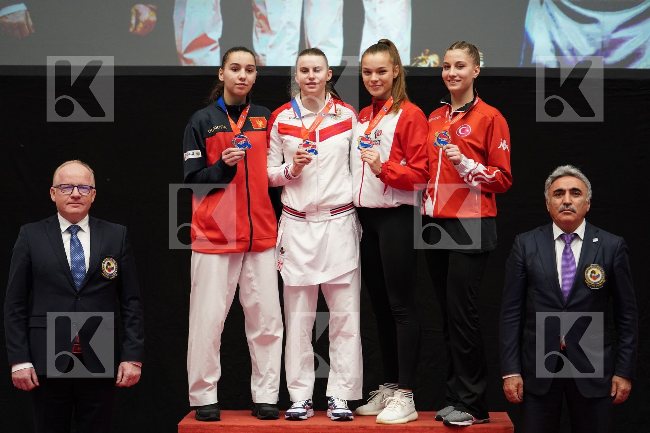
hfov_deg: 19.3
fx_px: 1914
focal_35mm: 106
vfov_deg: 12.9
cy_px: 216
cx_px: 325
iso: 4000
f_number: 2.8
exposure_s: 1/1000
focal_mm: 106
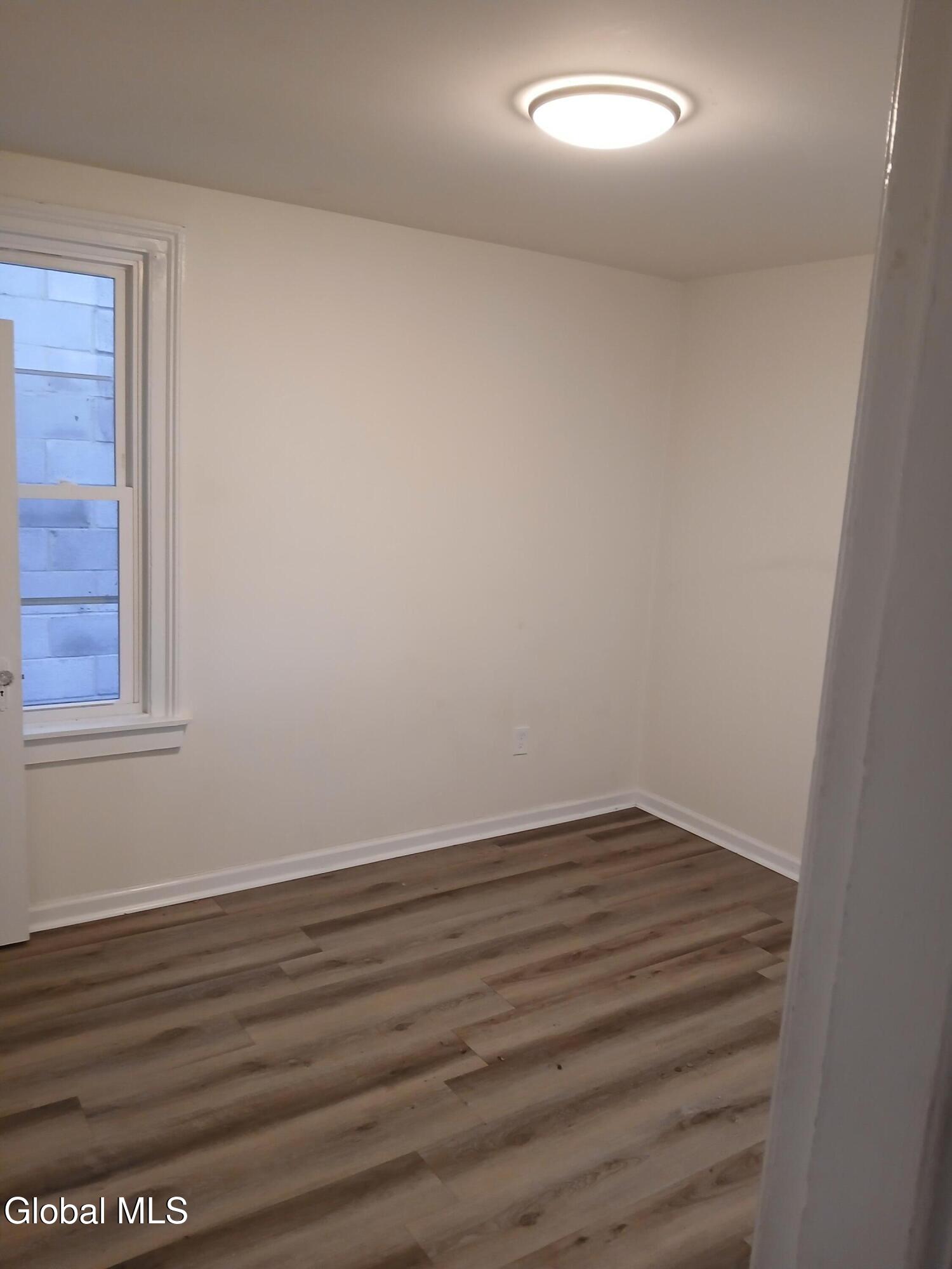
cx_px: 476
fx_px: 953
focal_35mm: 26
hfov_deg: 53.1
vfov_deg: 67.3
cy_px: 634
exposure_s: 1/40
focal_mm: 3.98
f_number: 1.8
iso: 250
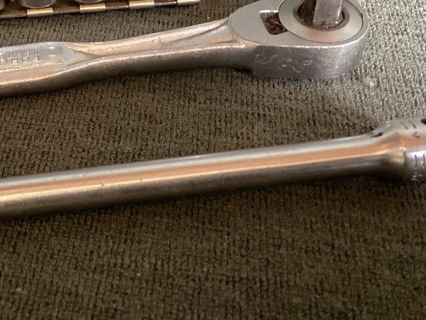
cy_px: 33
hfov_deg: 29.7
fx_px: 788
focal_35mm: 64
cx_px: 99
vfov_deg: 22.4
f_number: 2.4
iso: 500
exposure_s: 1/25
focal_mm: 3.3
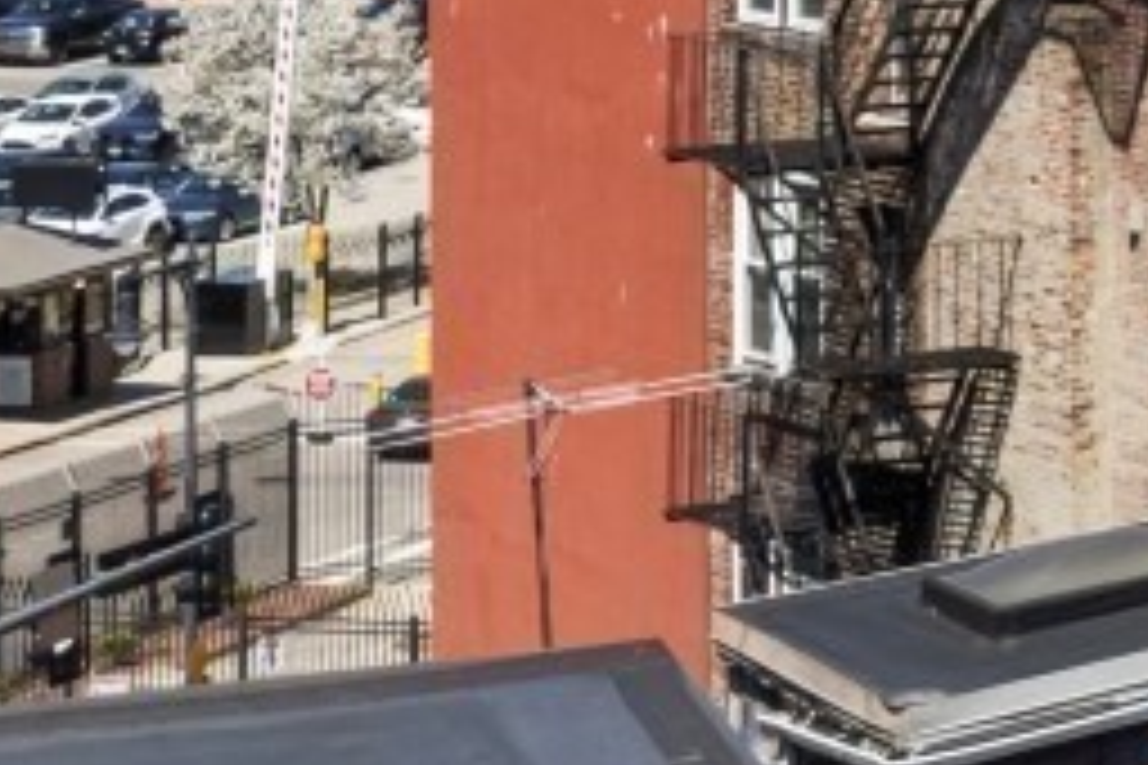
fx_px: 6473
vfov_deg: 6.6
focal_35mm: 203
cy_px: -734
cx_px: 2436
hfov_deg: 9.4
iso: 400
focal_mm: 30
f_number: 5
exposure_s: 1/8000
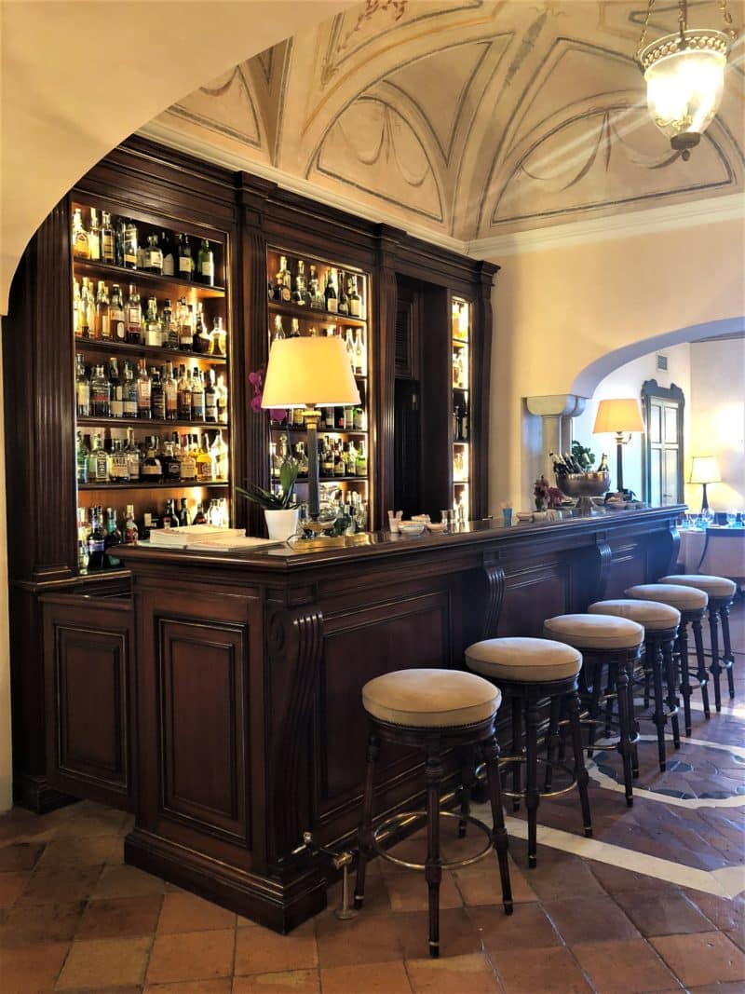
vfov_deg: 63.4
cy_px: 497
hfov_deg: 49.7
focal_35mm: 28
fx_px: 804
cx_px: 372
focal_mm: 3.99
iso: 100
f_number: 1.8
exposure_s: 1/17
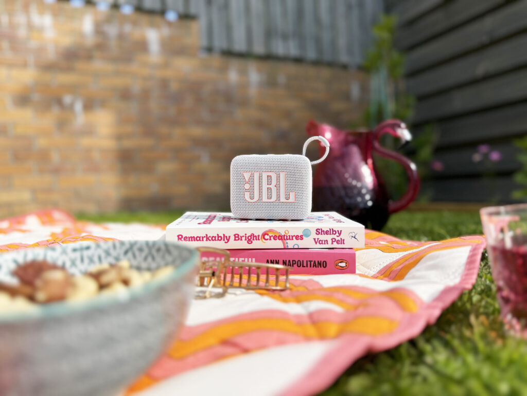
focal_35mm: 24
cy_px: 198
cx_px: 264
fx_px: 365
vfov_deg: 56.8
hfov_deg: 71.6
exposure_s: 1/5319
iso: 80
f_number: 1.78
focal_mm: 6.76
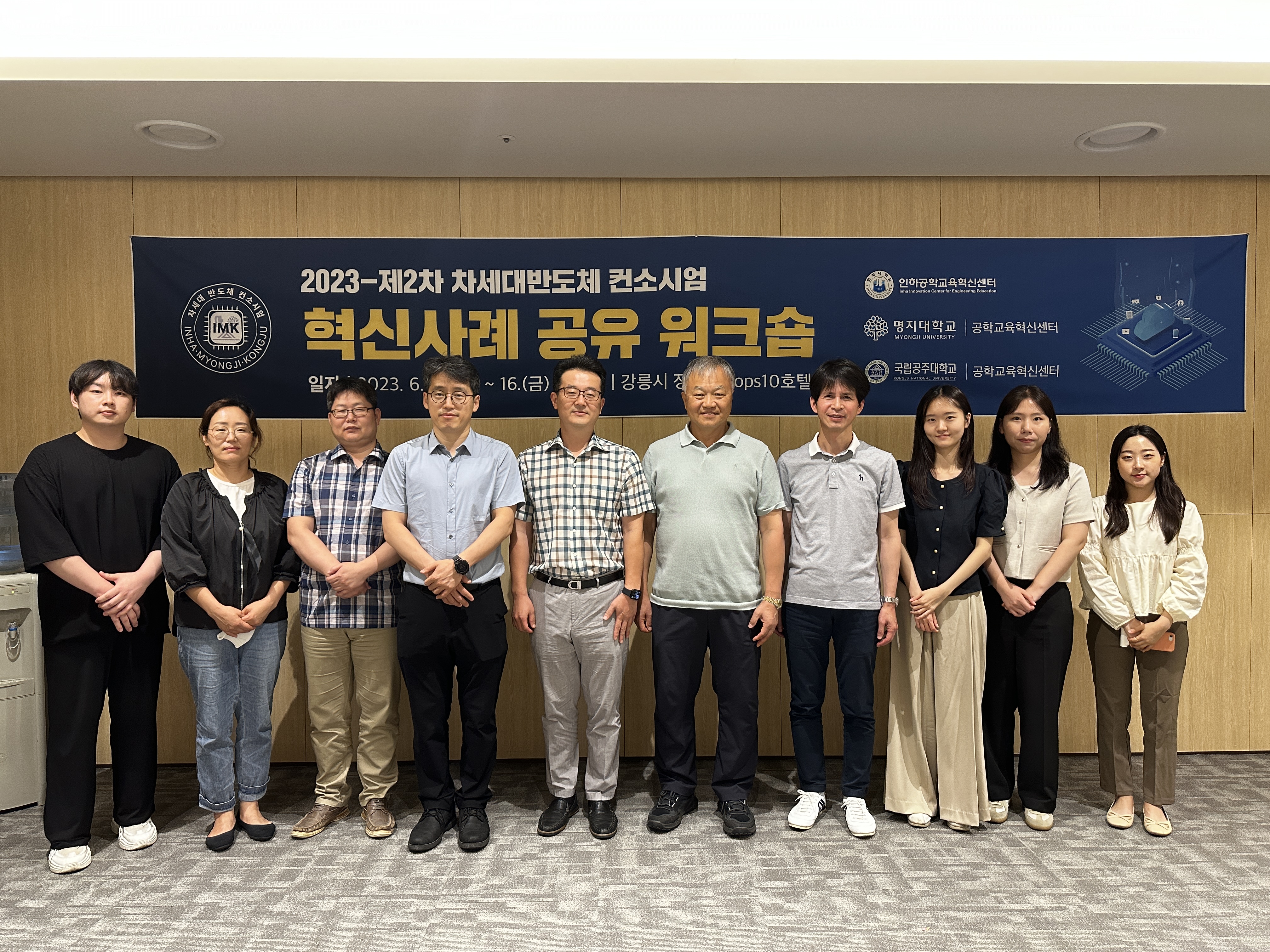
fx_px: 881
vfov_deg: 56.8
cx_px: 635
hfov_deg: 71.6
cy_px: 476
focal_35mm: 24
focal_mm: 6.86
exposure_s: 1/60
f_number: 1.78
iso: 250
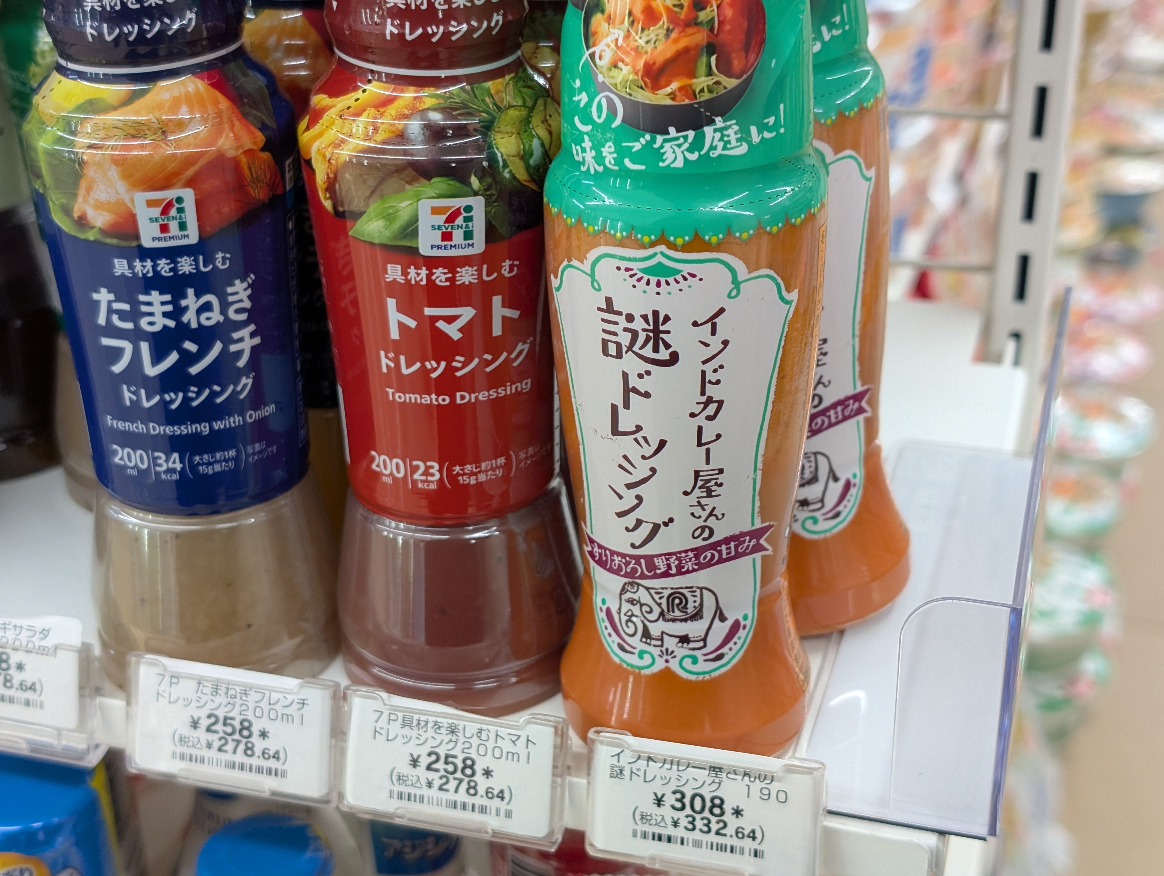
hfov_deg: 38.9
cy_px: 438
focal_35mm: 49
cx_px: 582
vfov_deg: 29.7
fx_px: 1650
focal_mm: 6.9
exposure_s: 1/120
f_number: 1.68
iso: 163
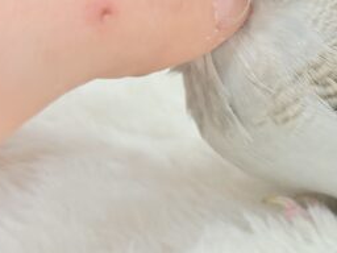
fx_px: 1266
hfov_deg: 14.8
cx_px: 380
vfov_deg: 11.3
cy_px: 32
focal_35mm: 130
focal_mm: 5.96
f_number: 1.6
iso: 50
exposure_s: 1/50
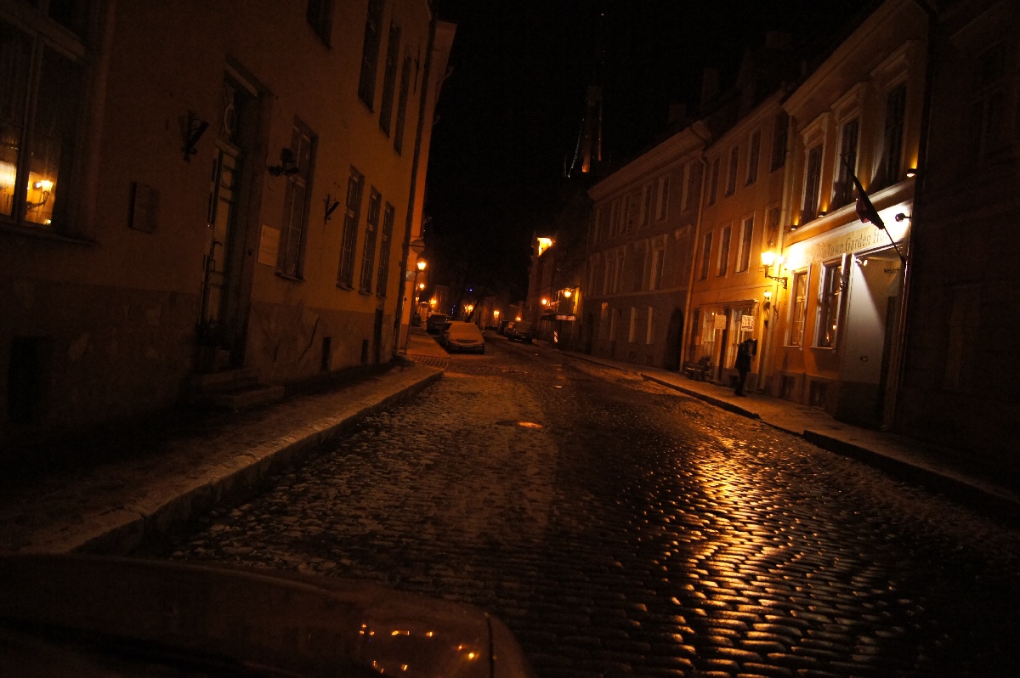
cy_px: 339
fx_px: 764
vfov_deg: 47.9
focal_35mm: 27
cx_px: 510
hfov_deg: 67.4
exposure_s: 1/160
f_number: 3.5
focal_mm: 18
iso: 1600
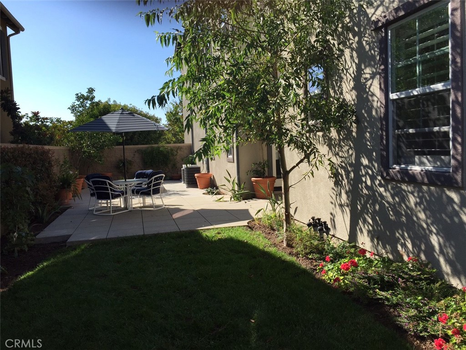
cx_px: 233
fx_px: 390
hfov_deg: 61.7
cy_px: 175
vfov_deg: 48.2
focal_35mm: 29
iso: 32
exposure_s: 1/1464
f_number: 2.2
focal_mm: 4.15
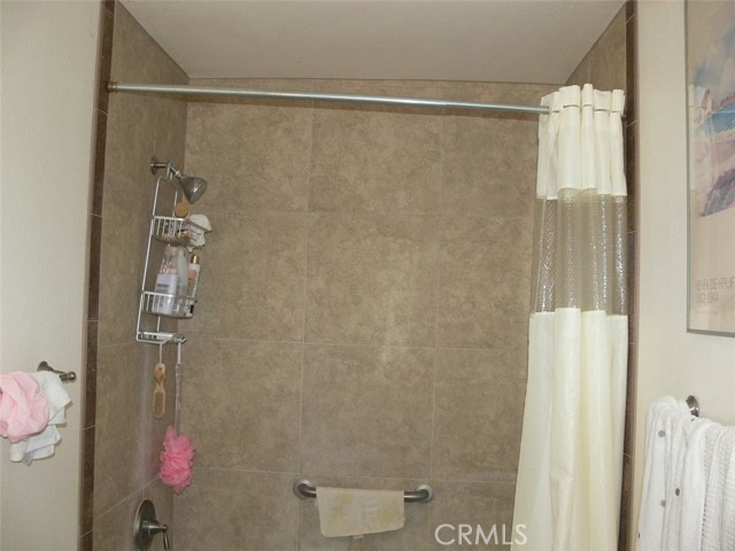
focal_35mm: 35
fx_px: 743
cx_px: 368
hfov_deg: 52.6
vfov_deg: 40.7
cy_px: 276
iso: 100
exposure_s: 1/30
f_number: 2.8
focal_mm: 7.4
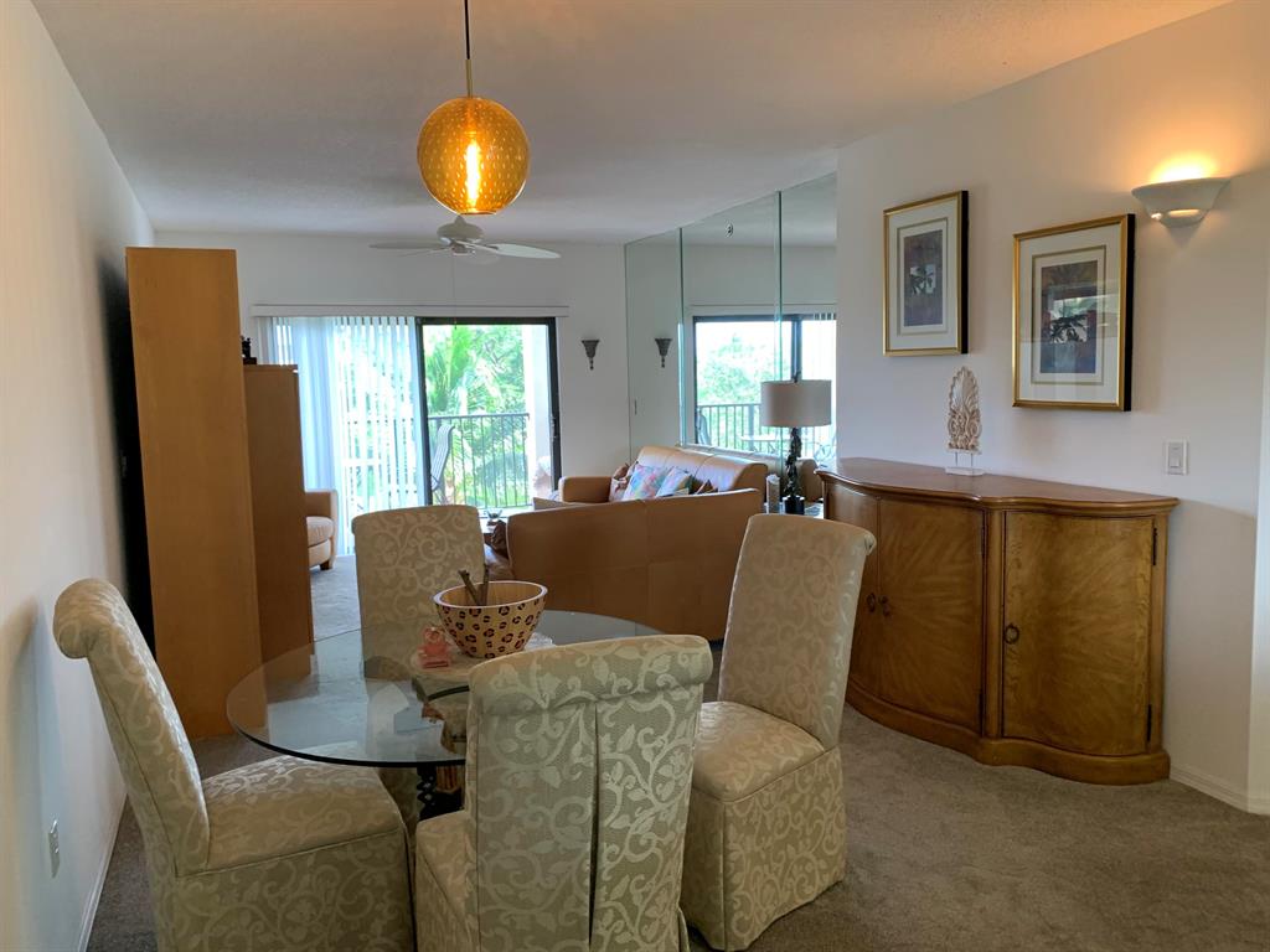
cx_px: 635
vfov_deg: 53.1
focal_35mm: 26
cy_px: 476
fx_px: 954
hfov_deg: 67.3
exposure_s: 1/60
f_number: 1.8
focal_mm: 4.25
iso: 160
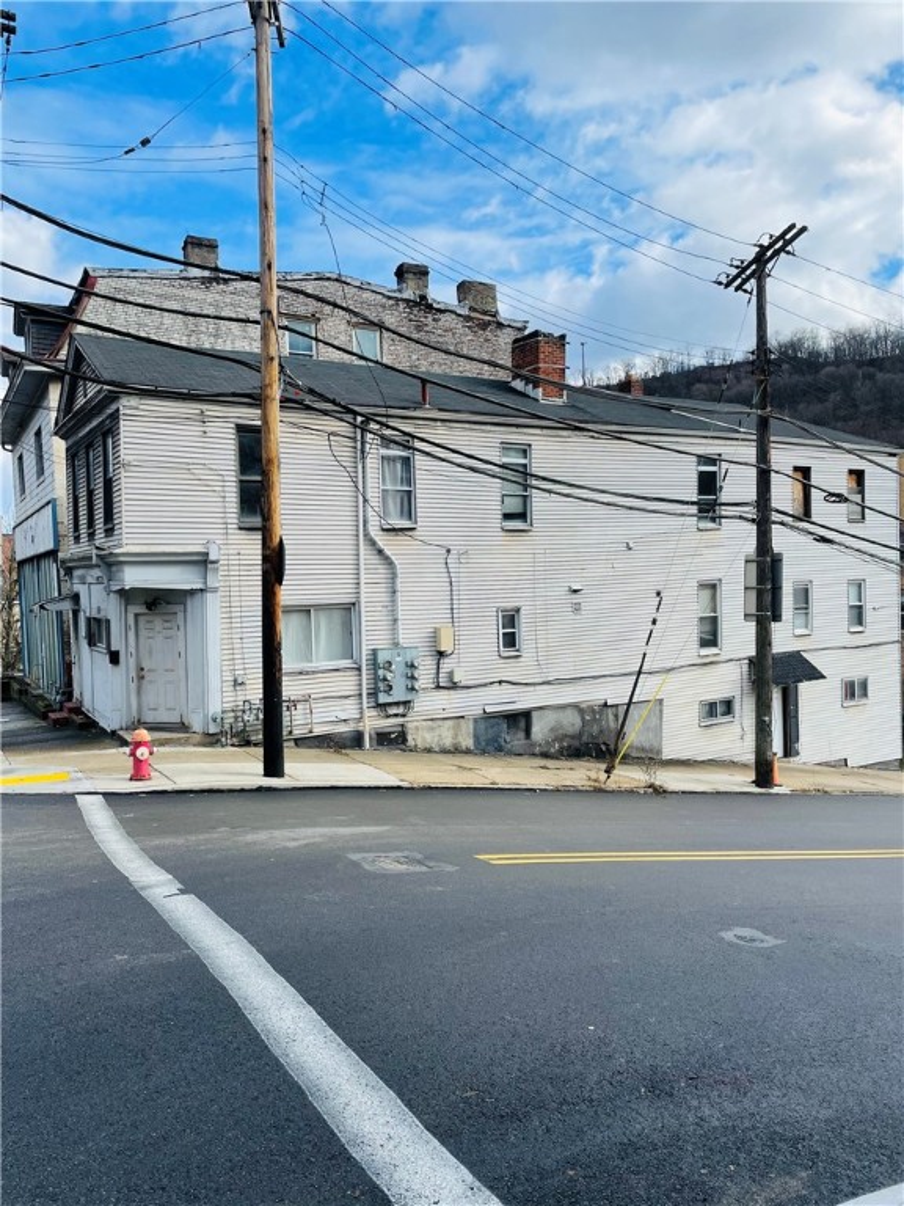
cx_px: 452
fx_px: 905
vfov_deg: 67.3
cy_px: 603
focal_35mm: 26
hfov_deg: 53.1
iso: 32
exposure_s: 1/1949
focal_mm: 4.2
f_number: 1.6
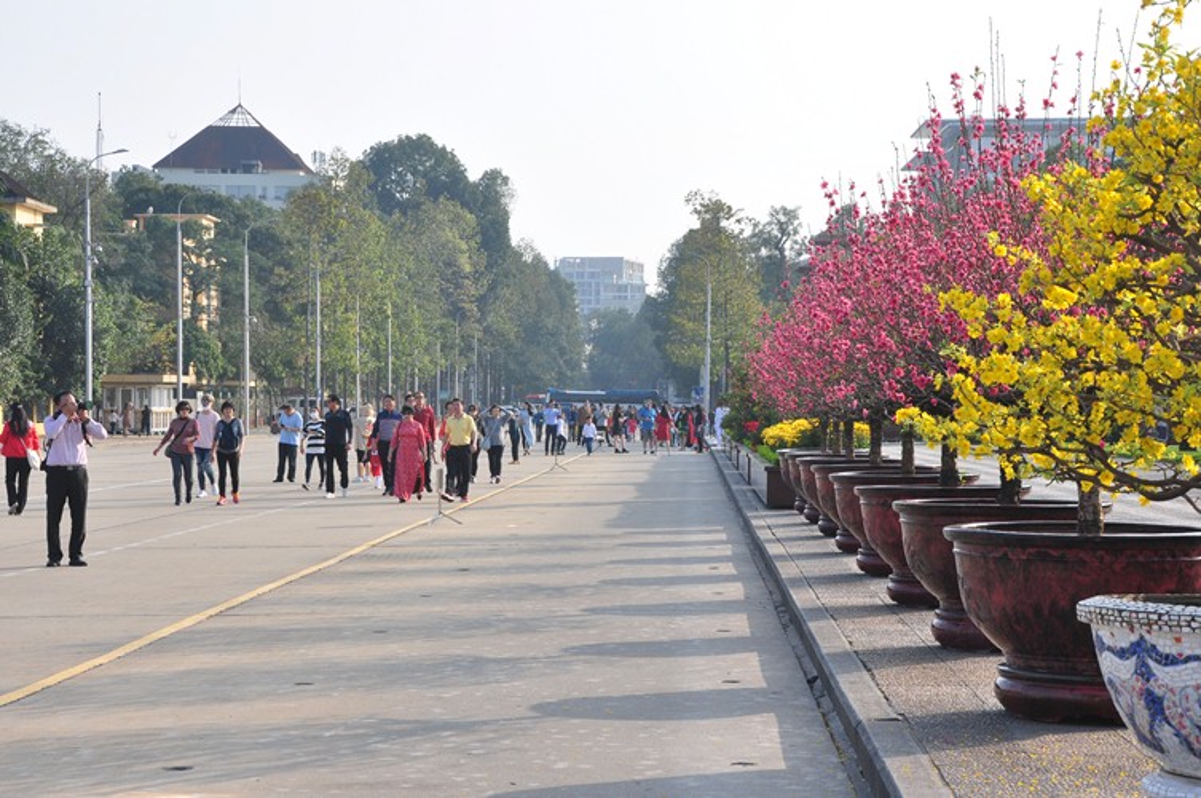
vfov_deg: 15.7
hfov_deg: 23.4
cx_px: 600
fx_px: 2899
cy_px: 399
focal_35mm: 87
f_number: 10
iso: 250
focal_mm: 58
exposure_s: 1/200
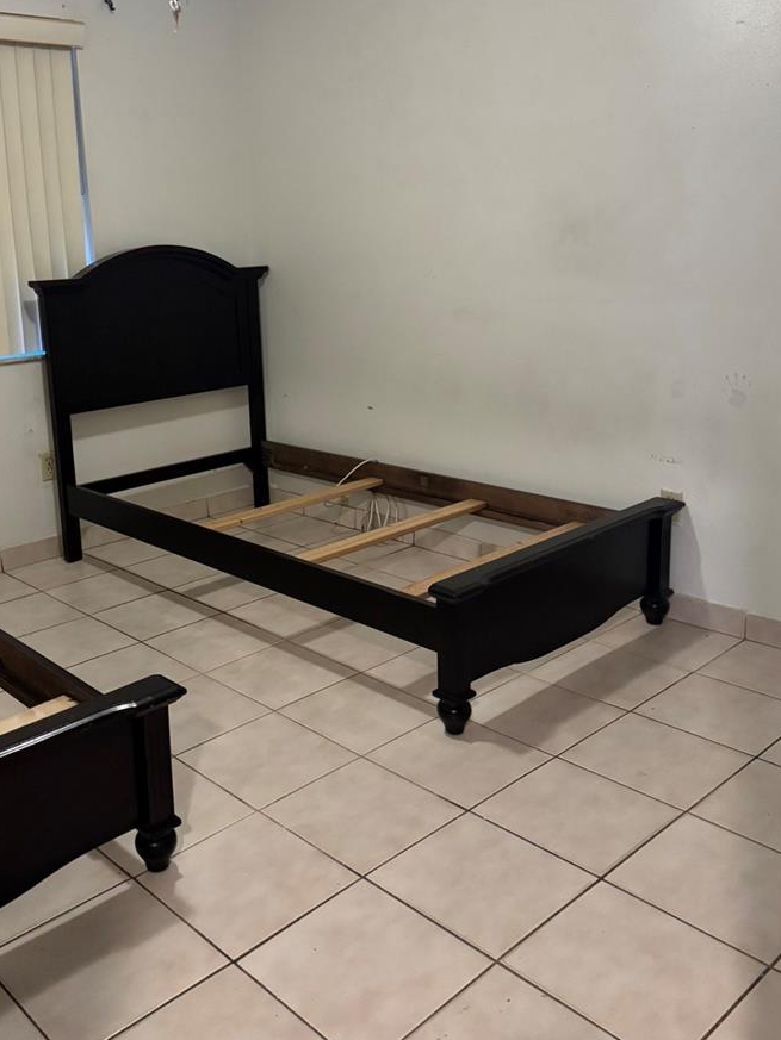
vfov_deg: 55.1
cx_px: 293
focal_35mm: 33
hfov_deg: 42.6
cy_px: 441
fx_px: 992
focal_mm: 6.76
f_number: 1.78
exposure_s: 1/40
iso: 640
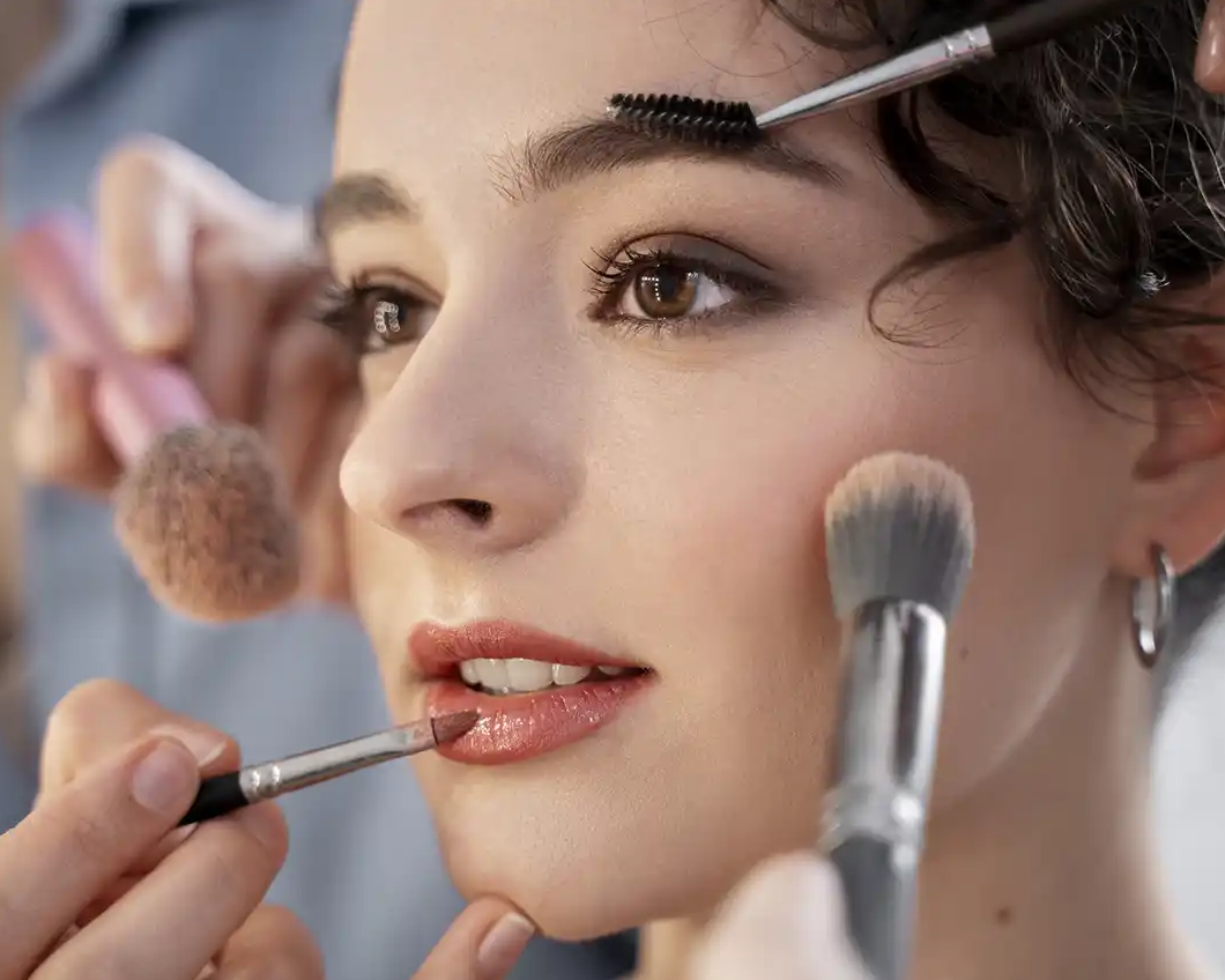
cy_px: 489
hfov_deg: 22.5
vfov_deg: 18.1
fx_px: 3082
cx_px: 662
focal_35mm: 85
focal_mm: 75
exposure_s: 1/125
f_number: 2.8
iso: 500
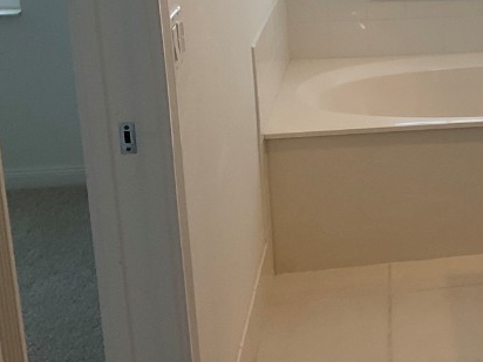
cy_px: 15
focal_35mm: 72
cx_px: 579
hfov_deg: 24.5
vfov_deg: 19.9
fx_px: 1005
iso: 40
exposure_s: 1/120
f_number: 1.8
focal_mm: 3
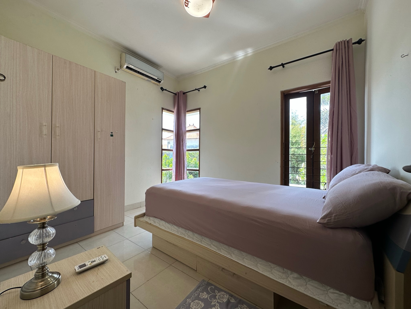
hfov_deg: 102.1
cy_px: 154
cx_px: 206
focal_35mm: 14
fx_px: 166
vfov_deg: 85.7
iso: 40
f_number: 2.2
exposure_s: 1/118
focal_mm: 2.22
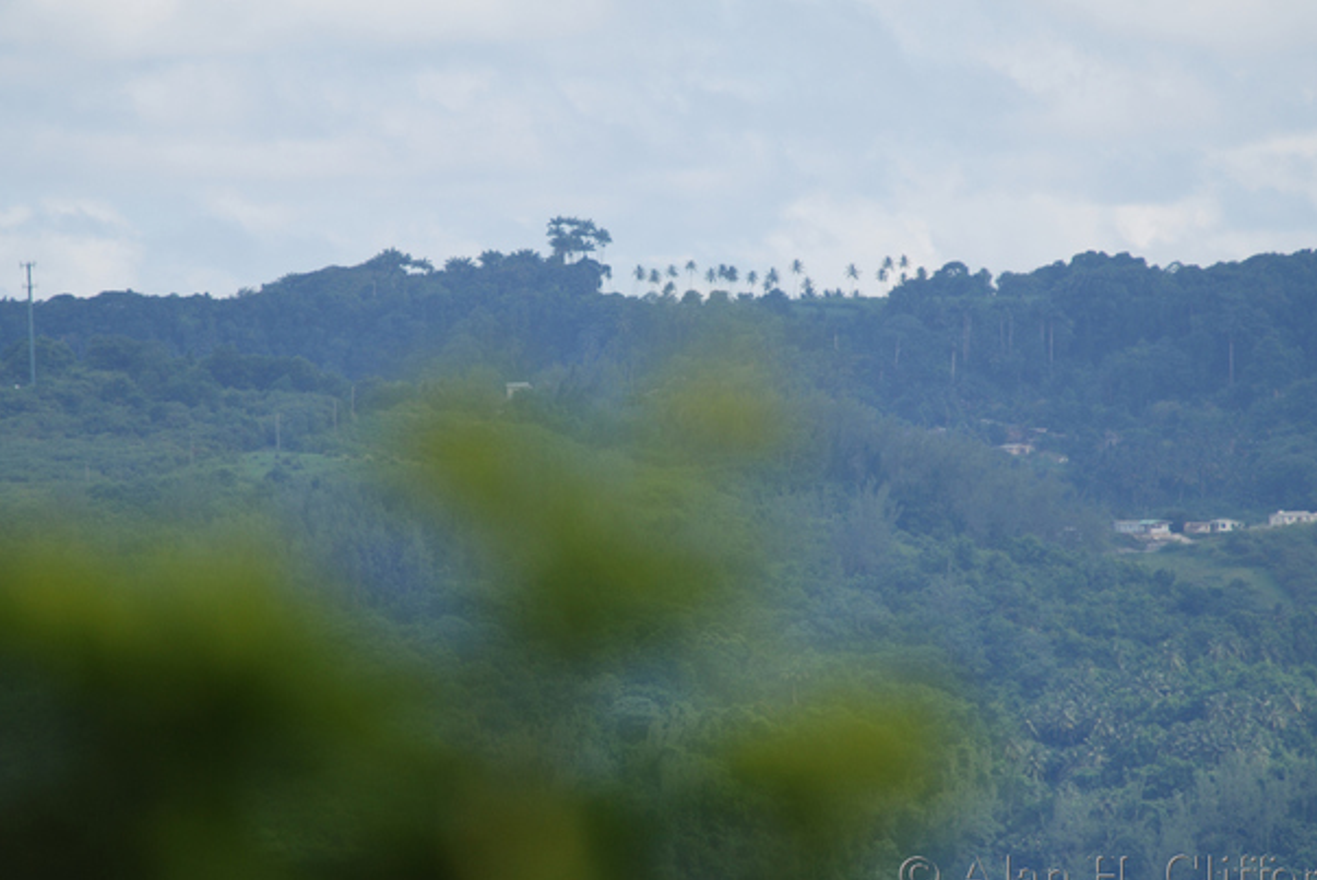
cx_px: 644
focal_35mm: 696
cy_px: 417
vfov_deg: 2.0
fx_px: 25480
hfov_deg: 3.0
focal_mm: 400
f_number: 5.6
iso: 100
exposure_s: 1/400
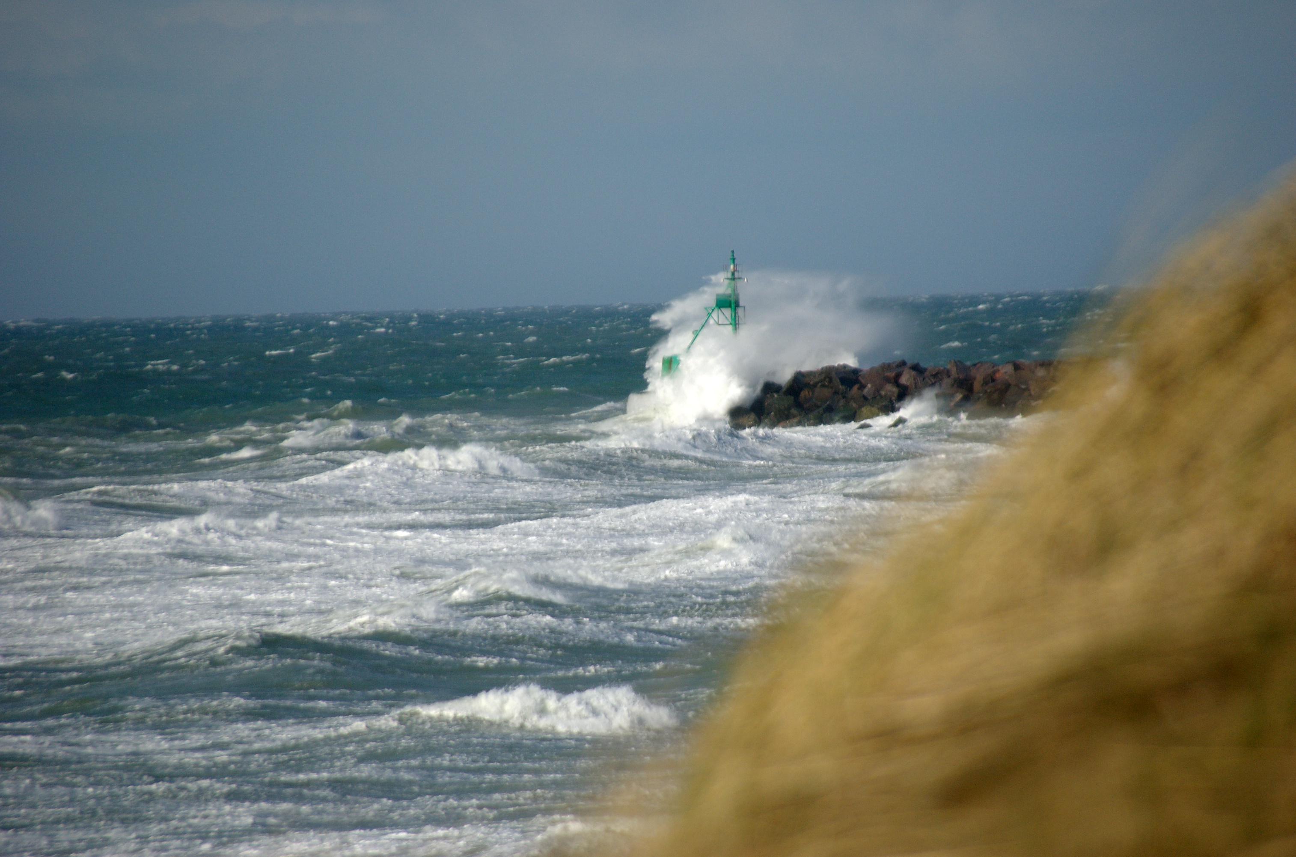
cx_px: 648
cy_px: 428
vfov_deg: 3.0
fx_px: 16158
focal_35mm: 450
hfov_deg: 4.6
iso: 400
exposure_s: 1/2000
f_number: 6.3
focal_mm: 300
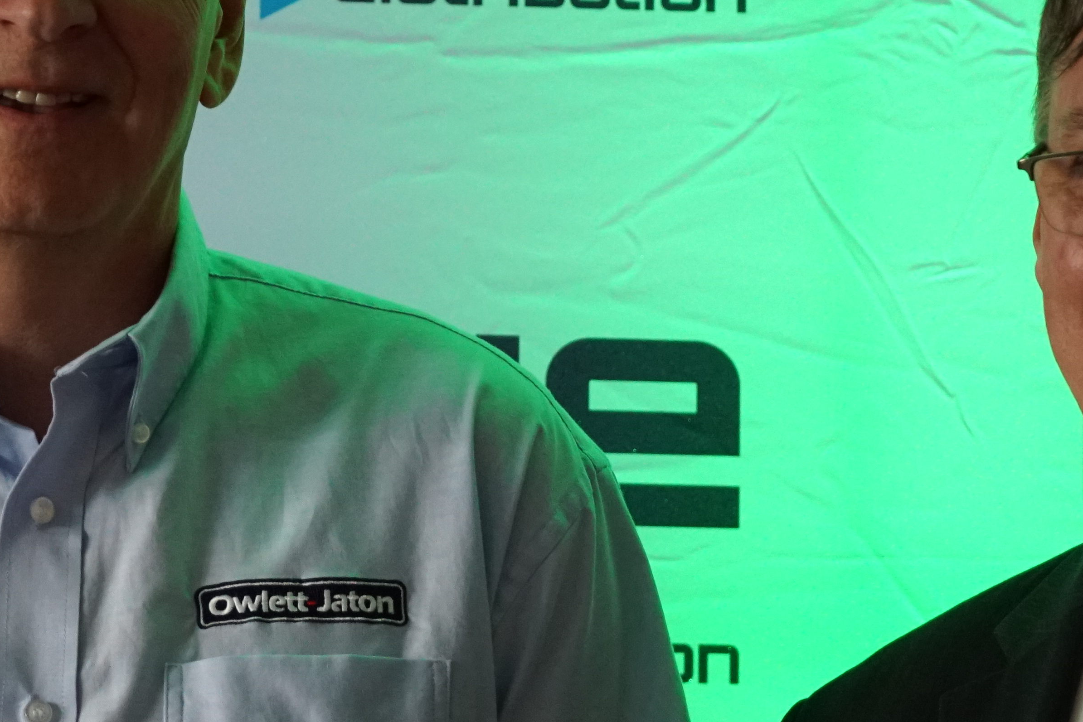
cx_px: 74
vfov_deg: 5.9
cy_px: 377
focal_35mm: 233
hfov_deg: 8.8
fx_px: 7009
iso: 2000
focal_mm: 70
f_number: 4
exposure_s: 1/160
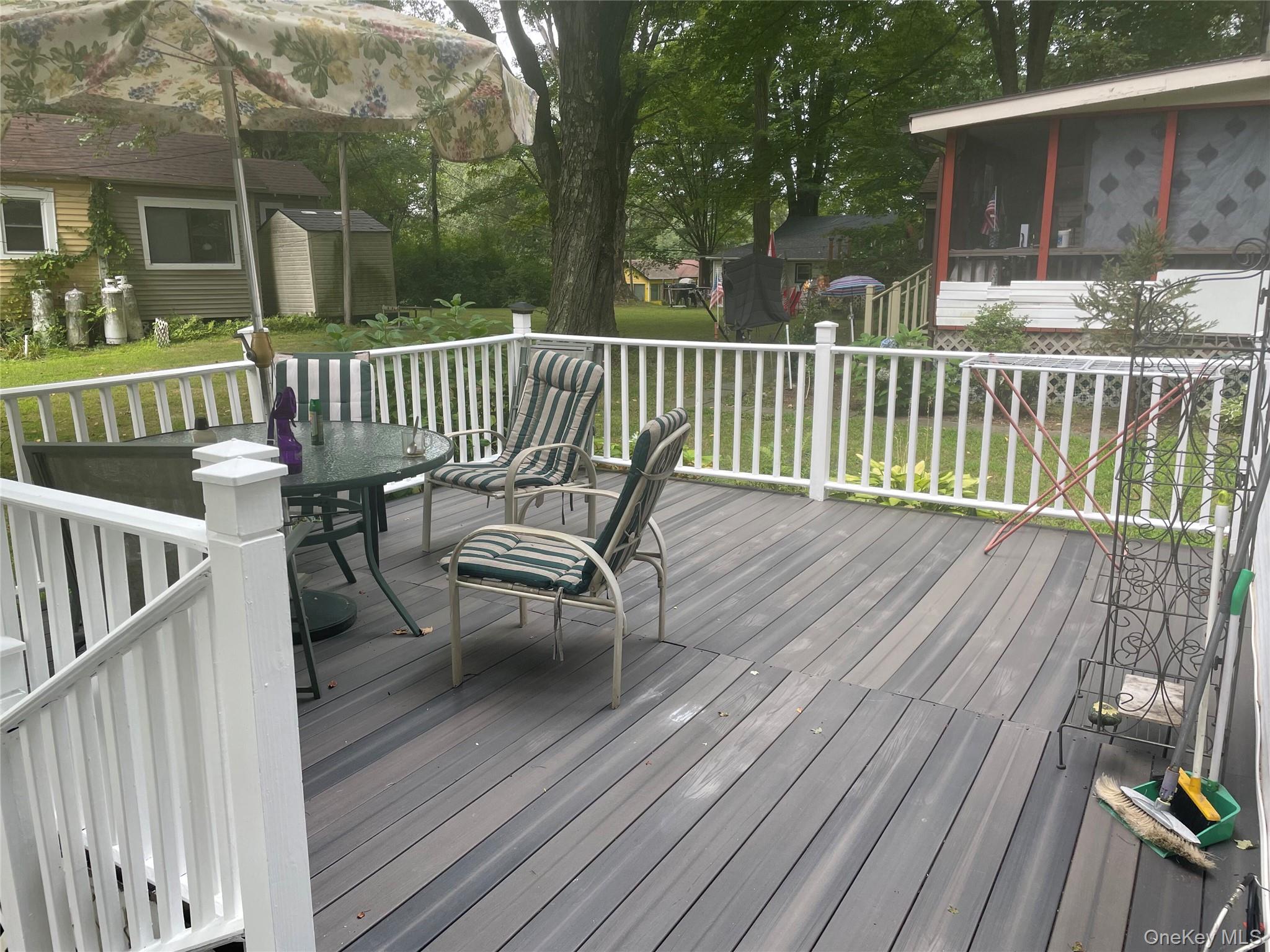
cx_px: 635
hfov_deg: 67.3
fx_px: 954
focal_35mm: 26
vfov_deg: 53.1
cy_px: 476
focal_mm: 4.2
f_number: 1.6
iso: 32
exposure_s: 1/322
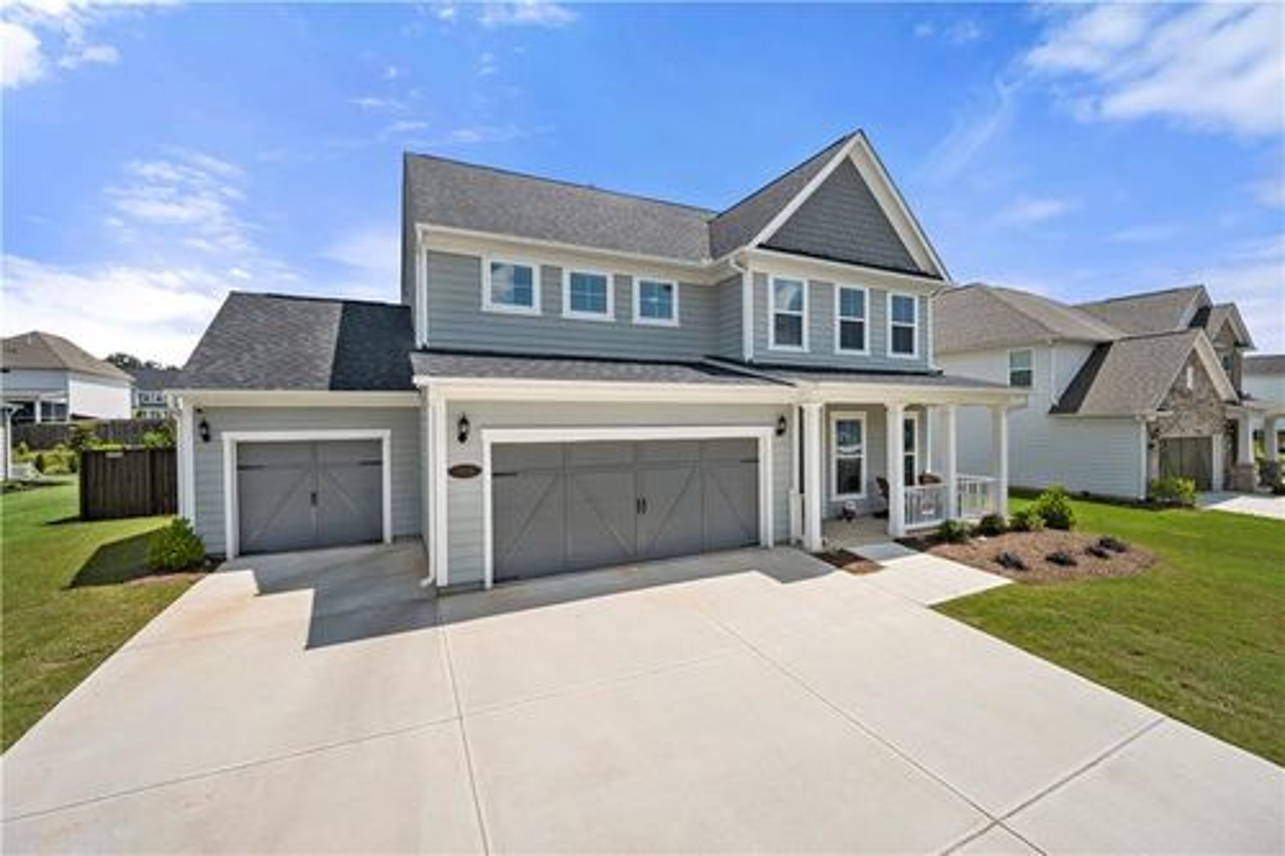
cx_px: 642
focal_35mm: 14
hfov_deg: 104.3
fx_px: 500
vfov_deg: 81.2
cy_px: 428
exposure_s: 1/5000
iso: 500
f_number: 6.3
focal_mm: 14
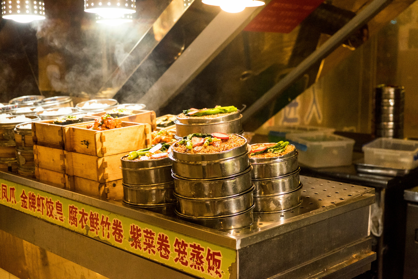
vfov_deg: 28.6
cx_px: 209
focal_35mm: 47
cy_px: 140
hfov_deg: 41.9
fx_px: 546
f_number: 3.6
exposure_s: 1/680
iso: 6400
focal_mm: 31.5
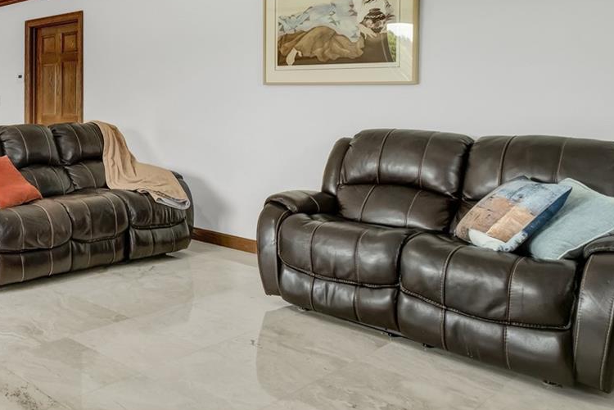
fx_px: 546
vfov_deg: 40.4
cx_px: -18
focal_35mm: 32
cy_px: 124
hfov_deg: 47.3
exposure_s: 1/15
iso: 800
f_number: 8
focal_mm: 10
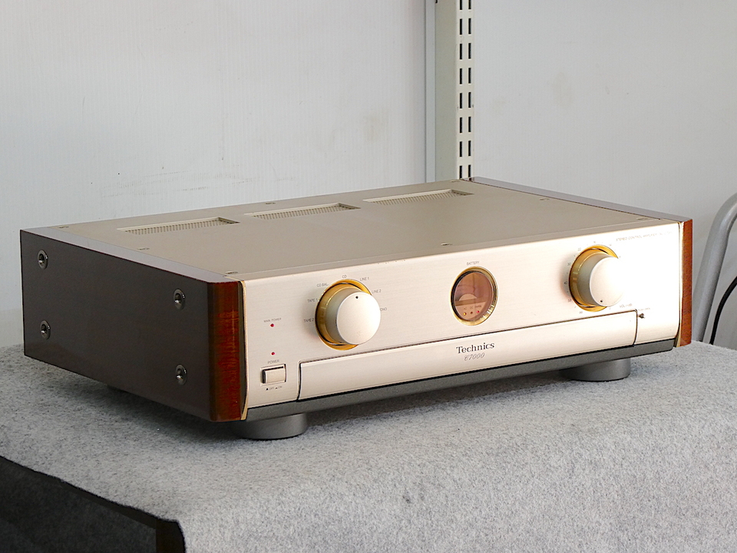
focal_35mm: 124
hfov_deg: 15.9
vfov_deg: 12.0
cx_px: 368
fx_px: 2640
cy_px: 276
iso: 200
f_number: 5.2
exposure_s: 1/25
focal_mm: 22.3
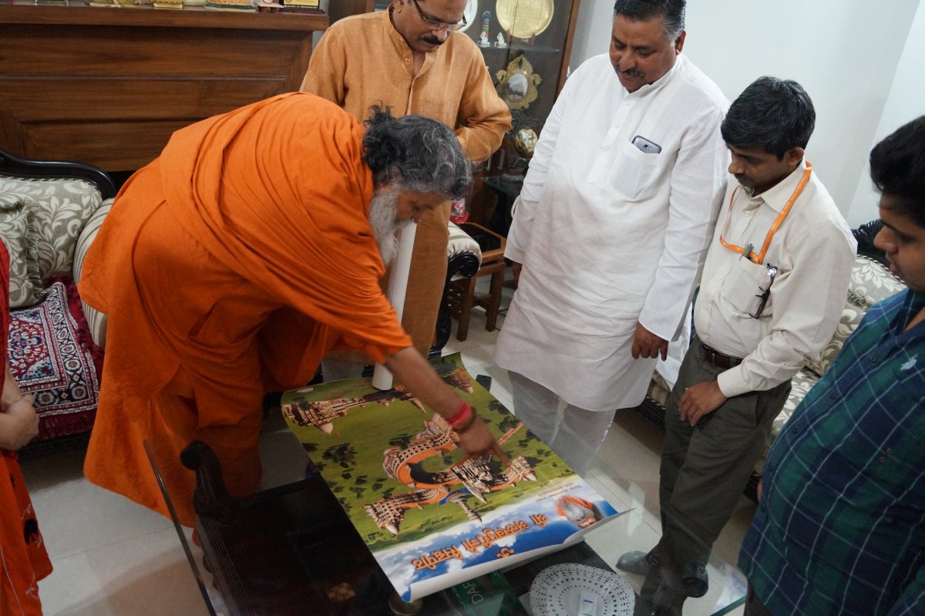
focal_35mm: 27
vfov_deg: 47.9
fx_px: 693
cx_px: 462
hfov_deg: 67.4
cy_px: 308
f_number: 3.5
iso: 3200
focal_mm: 18
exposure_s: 1/50
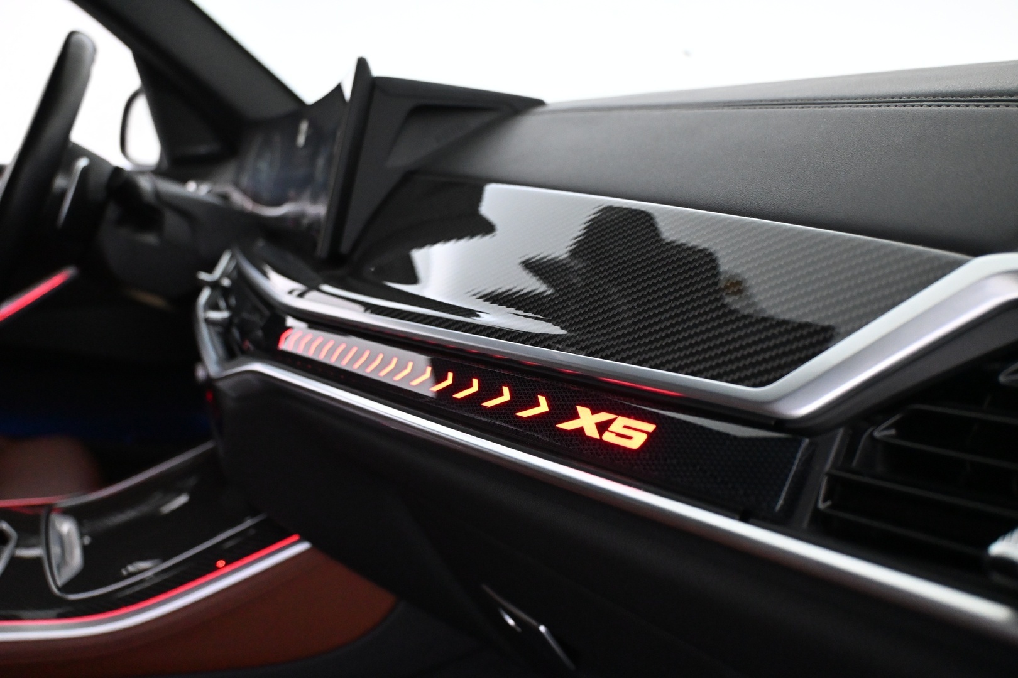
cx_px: 509
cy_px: 339
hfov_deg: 60.7
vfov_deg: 42.6
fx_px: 869
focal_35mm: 31
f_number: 3.8
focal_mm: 20.5
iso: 4500
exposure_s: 1/60
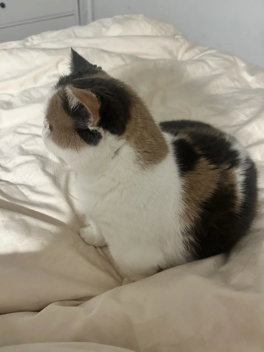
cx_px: 132
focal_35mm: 26
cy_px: 176
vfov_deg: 67.3
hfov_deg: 53.1
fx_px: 264
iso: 500
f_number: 1.5
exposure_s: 1/33
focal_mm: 5.7
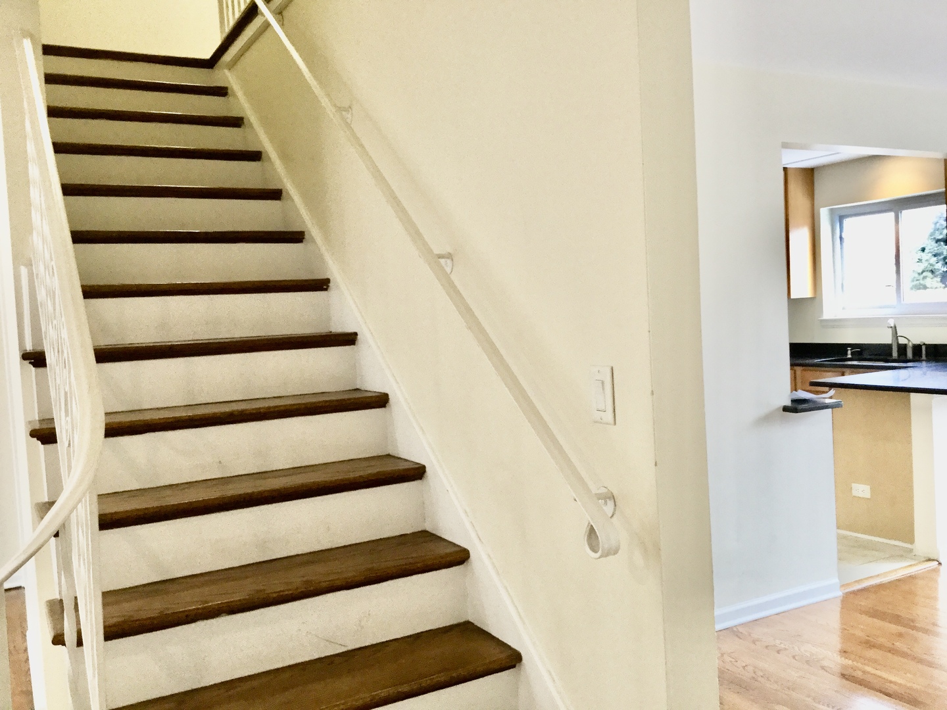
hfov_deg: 58.4
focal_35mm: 31
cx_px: 474
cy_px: 355
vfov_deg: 45.4
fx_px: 848
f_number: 2.4
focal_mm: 3.3
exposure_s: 1/30
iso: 64
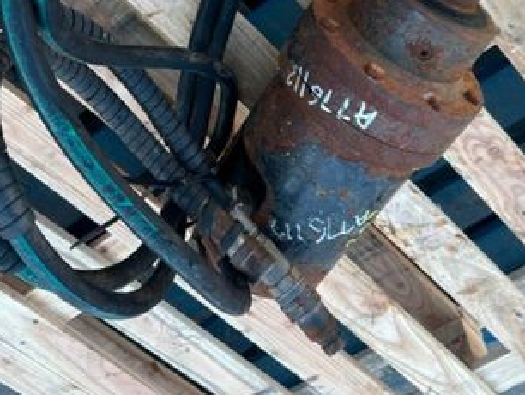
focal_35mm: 47
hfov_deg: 40.3
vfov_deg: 29.7
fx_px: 713
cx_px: 232
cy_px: 46
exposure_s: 1/424
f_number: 1.78
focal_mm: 6.86
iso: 80
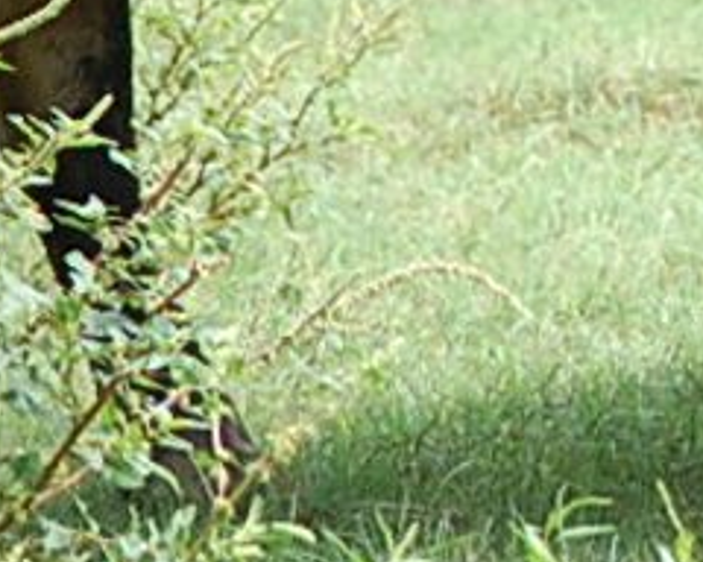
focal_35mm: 859
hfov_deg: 2.2
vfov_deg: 1.8
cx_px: 1946
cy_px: -991
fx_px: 17872
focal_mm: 86
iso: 400
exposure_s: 1/400
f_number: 5
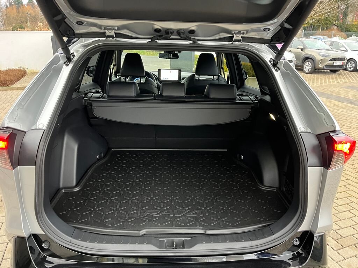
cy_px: 134
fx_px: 269
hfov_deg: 67.3
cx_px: 179
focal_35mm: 26
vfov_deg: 53.1
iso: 500
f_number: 1.6
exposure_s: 1/60
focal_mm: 5.1
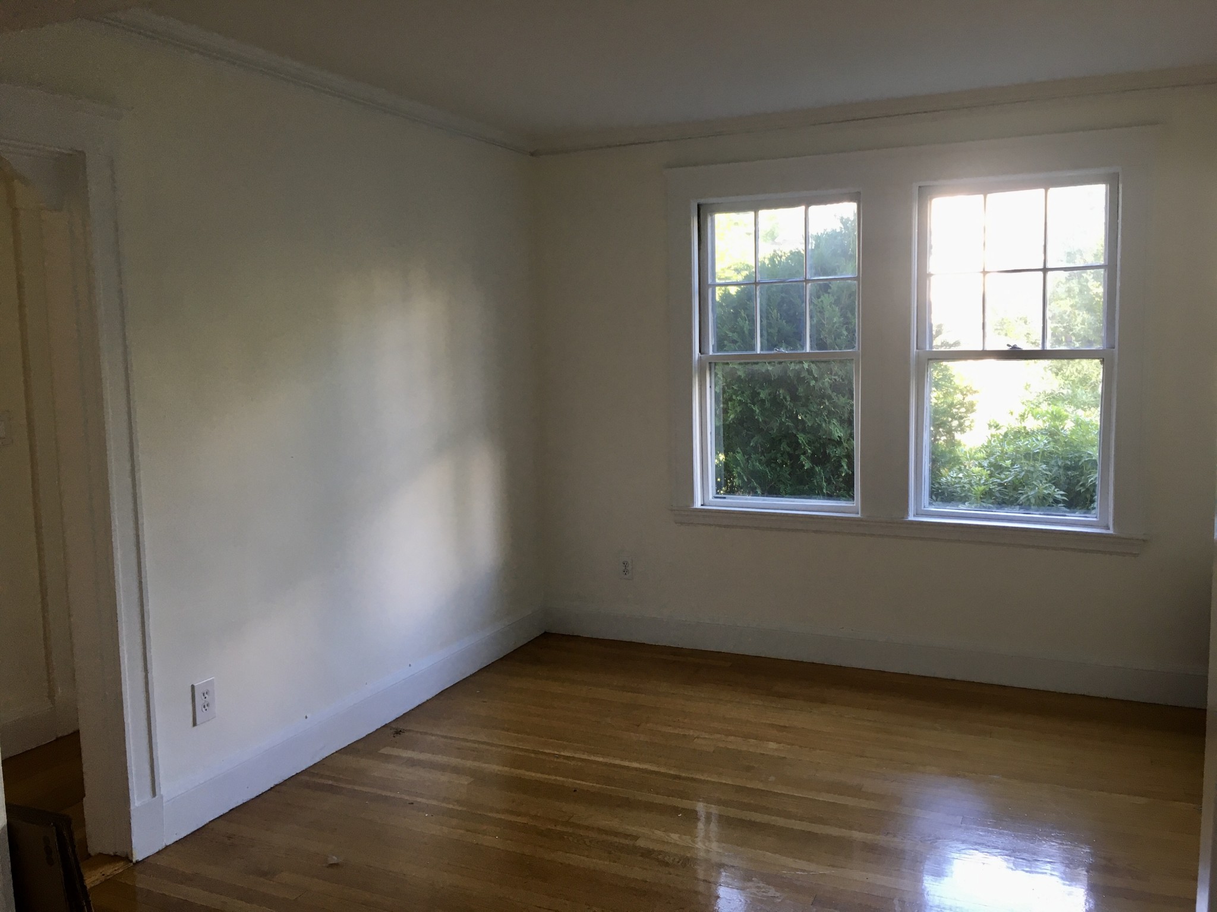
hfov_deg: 61.7
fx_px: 1020
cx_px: 608
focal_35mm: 29
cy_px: 456
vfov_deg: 48.2
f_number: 2.2
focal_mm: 4.15
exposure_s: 1/30
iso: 50
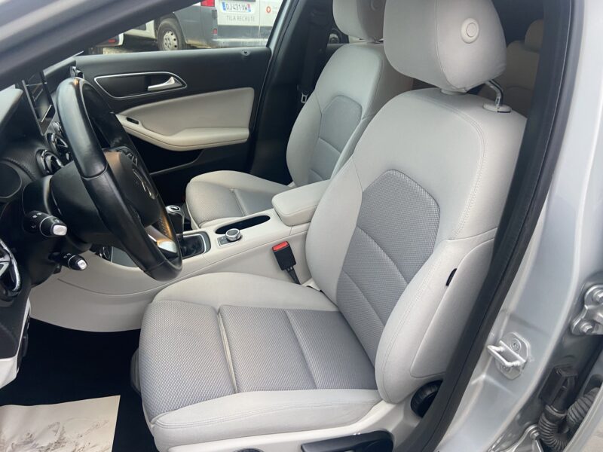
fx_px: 453
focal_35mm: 26
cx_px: 302
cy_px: 226
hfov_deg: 67.3
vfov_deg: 53.1
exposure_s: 1/61
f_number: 1.8
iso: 125
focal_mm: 4.25
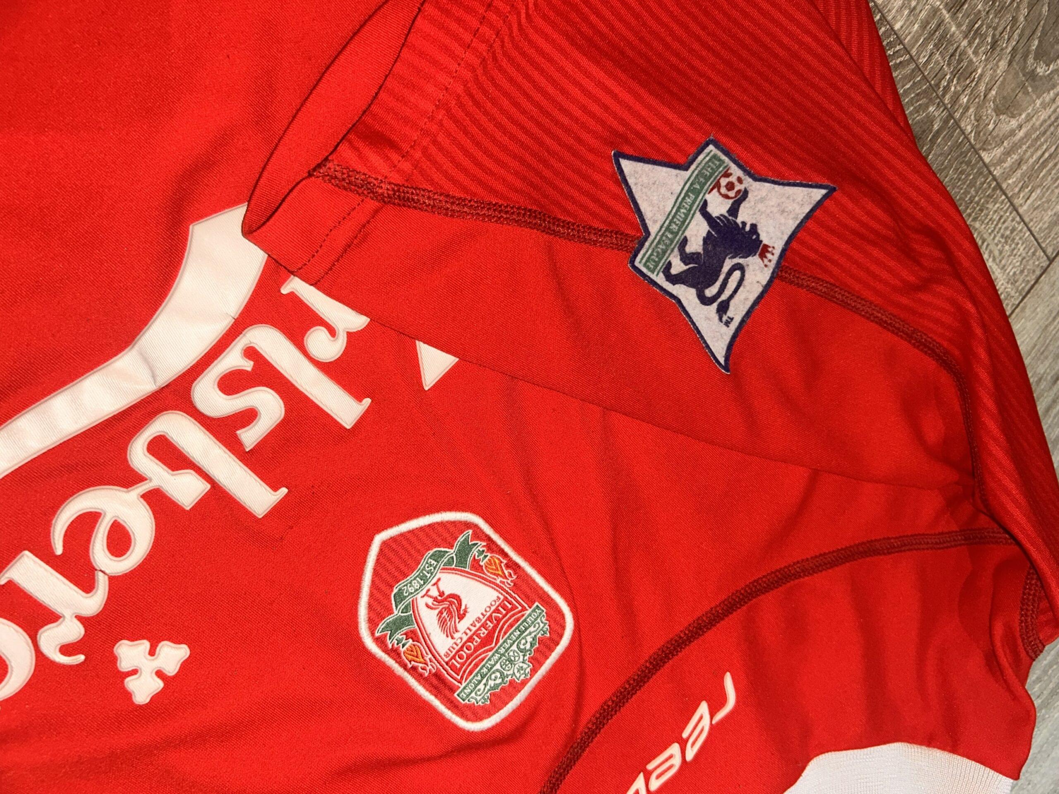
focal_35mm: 26
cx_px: 530
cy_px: 397
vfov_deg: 53.1
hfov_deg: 67.3
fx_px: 795
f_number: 1.5
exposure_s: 1/66
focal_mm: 5.7
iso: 50
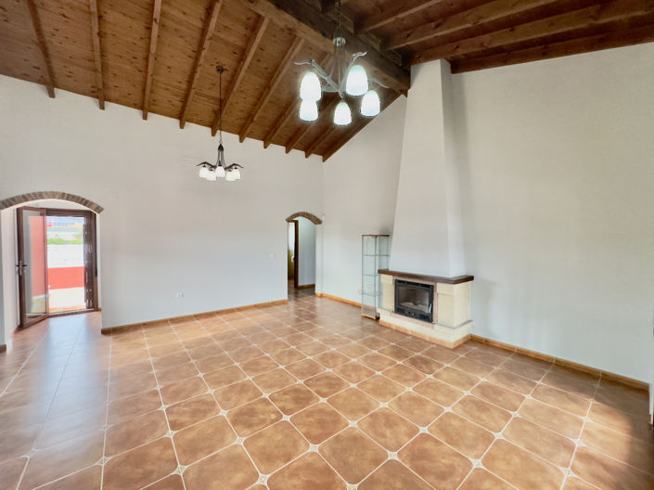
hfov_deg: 102.1
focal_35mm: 14
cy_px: 245
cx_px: 327
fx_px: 264
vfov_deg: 85.6
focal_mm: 2.22
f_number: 2.2
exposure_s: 1/100
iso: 250
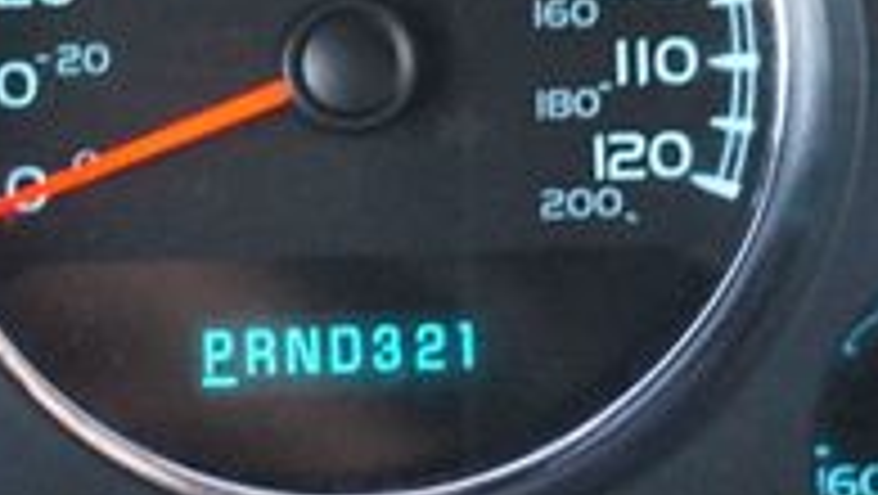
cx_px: -230
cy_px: 189
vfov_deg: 8.1
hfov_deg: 13.9
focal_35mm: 150
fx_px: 3488
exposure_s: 1/60
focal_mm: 29
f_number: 4.5
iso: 3200
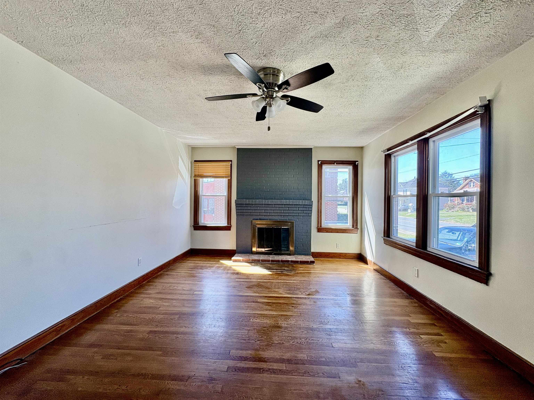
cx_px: 267
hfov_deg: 102.1
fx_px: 216
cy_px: 200
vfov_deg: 85.7
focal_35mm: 14
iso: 80
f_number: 2.2
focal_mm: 2.22
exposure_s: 1/99
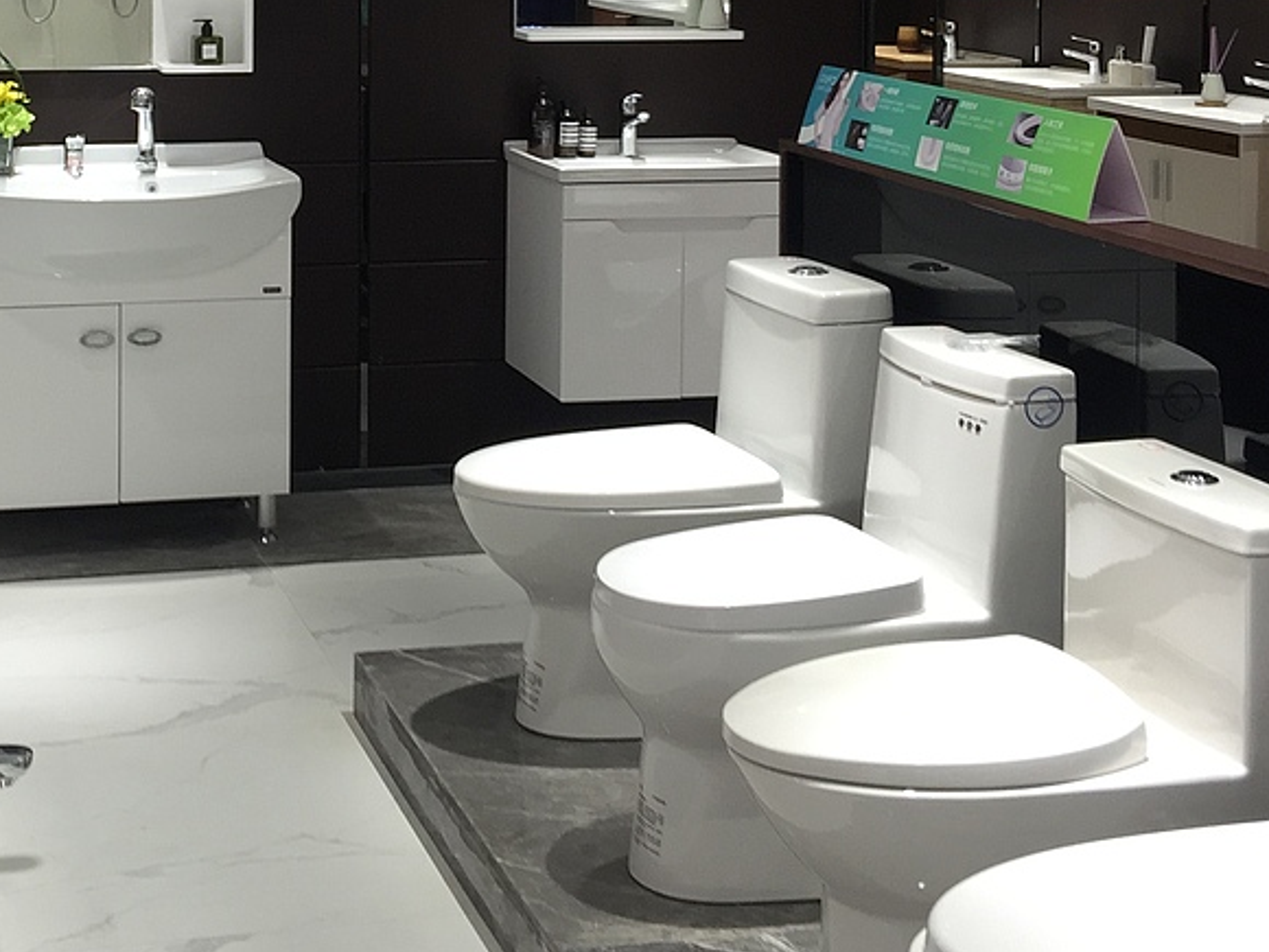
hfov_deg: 29.8
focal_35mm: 64
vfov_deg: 22.1
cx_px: 315
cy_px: 15
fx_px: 2346
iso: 40
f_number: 2.2
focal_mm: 4.15
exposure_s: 1/60
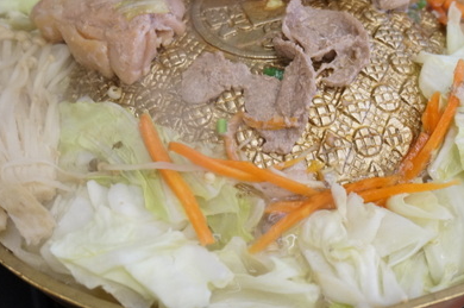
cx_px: 271
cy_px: 109
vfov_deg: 21.1
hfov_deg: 31.4
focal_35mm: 64
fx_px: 824
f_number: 4.5
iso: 1600
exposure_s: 1/60
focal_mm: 26
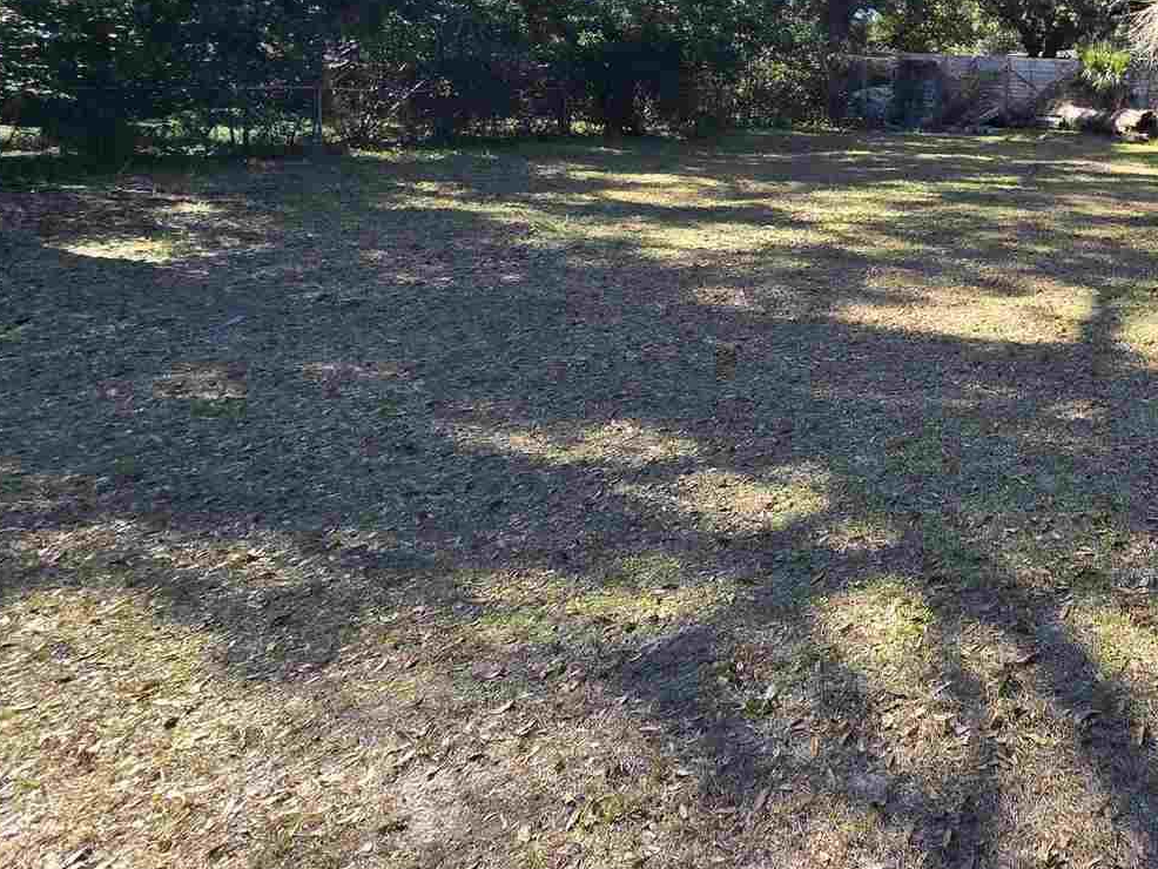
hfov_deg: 54.6
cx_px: 1092
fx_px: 903
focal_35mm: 27
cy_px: 117
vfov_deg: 47.2
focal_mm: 2.2
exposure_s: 1/606
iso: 50
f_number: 2.2
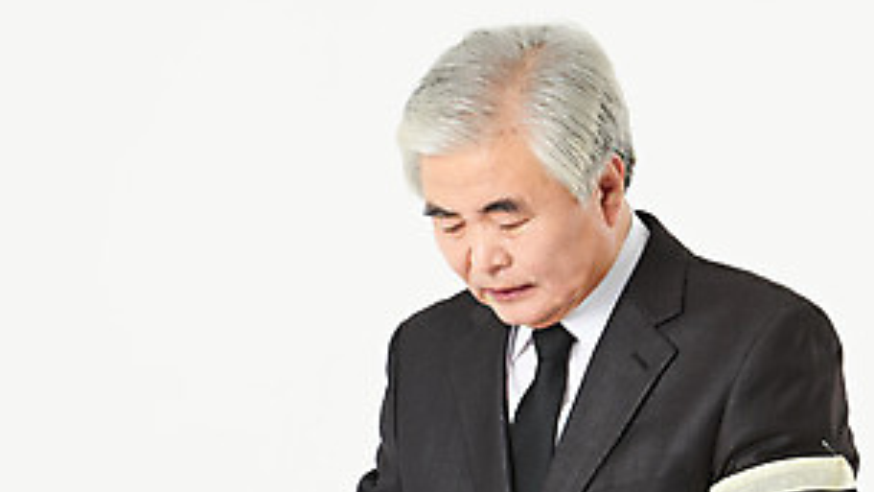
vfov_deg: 4.8
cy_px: 515
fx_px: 5840
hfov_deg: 8.5
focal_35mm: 252
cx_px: 809
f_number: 11
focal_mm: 122
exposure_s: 1/125
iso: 100
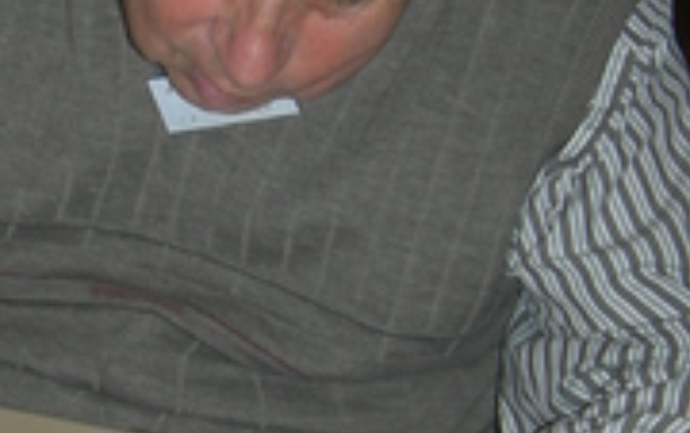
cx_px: 180
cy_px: 368
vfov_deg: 10.3
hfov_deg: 16.3
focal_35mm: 127
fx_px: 2391
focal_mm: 7.5
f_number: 2.7
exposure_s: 1/60.1
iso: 64
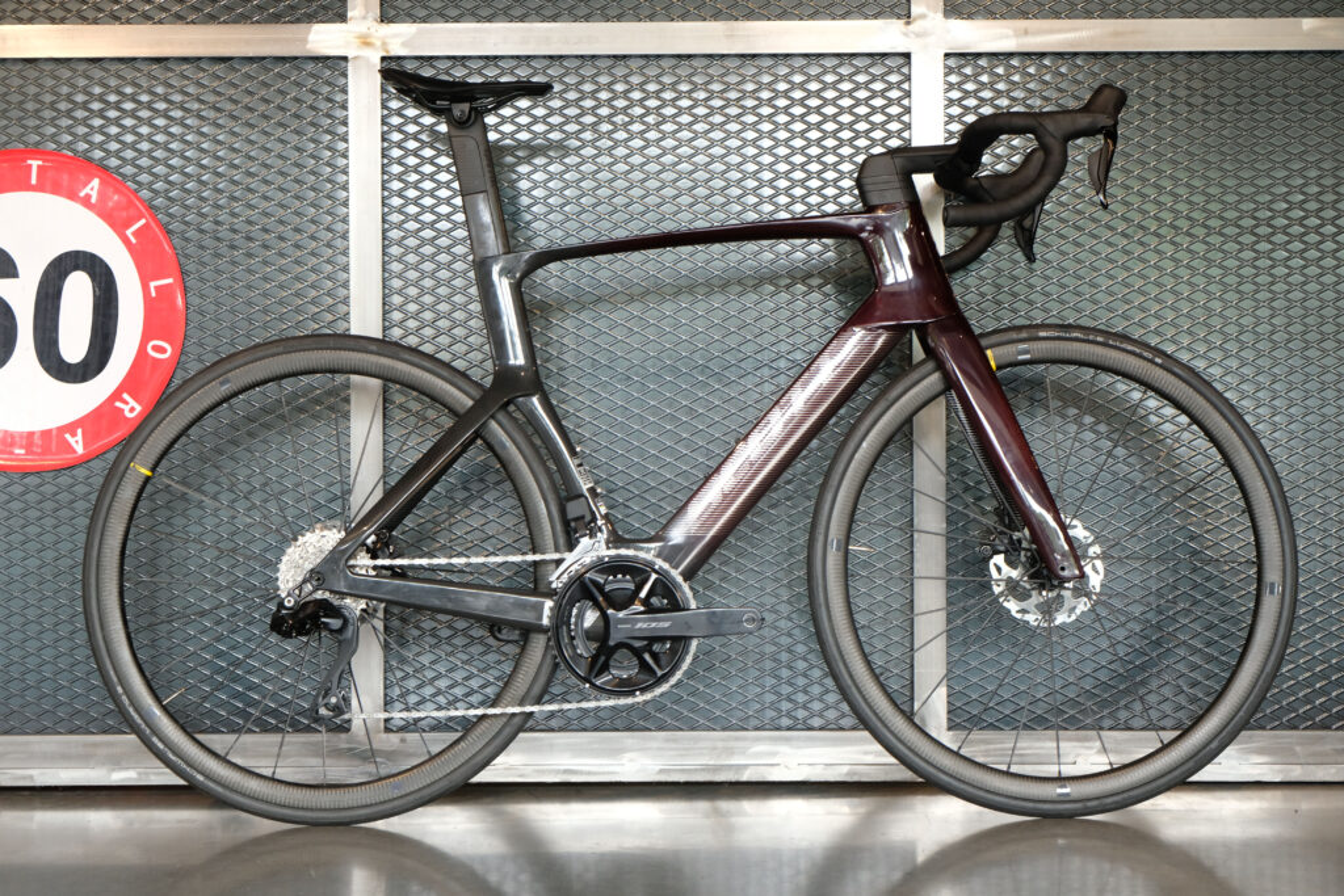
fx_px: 1904
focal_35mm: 51
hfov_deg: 38.9
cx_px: 672
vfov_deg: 26.5
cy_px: 448
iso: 1250
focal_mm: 34.3
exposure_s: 1/40
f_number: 5.6
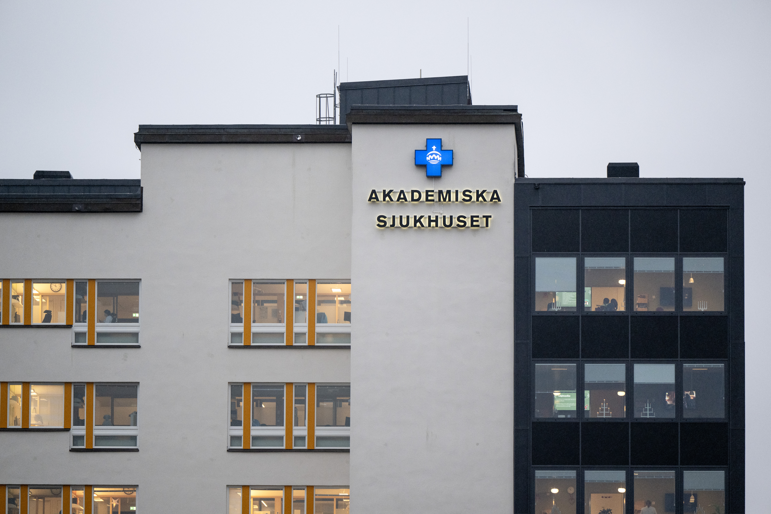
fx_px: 4283
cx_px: 386
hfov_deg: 10.3
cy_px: 257
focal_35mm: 200
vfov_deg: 6.9
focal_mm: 200
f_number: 2.8
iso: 2000
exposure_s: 1/800
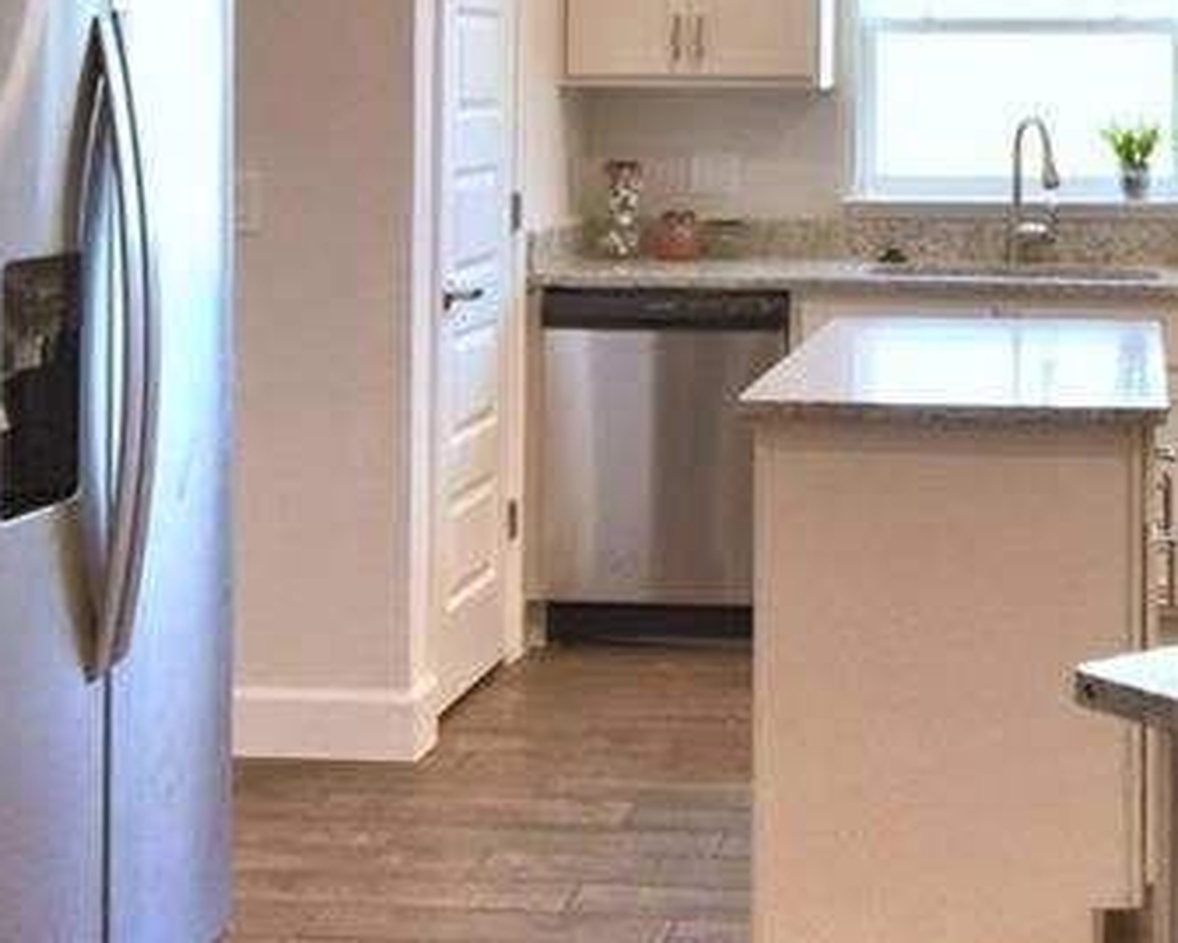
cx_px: 919
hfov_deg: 27.8
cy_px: 35
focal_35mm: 67
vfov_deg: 22.1
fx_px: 2337
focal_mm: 10
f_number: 4.5
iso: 400
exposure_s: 1/80
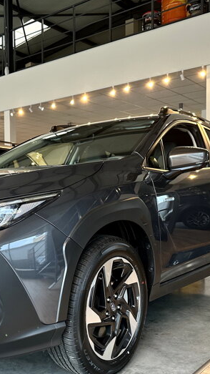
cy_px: 211
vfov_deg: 50.4
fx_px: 396
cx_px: 46
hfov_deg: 29.1
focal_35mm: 40
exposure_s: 1/121
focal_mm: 6.86
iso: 160
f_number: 1.78
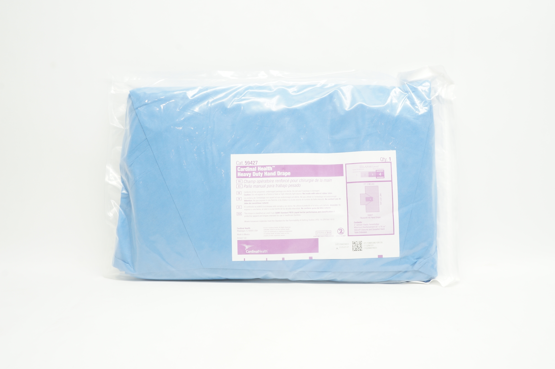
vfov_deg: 39.9
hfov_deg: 57.3
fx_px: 508
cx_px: 278
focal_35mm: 33
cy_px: 184
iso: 400
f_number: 13
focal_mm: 22
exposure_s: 1/8
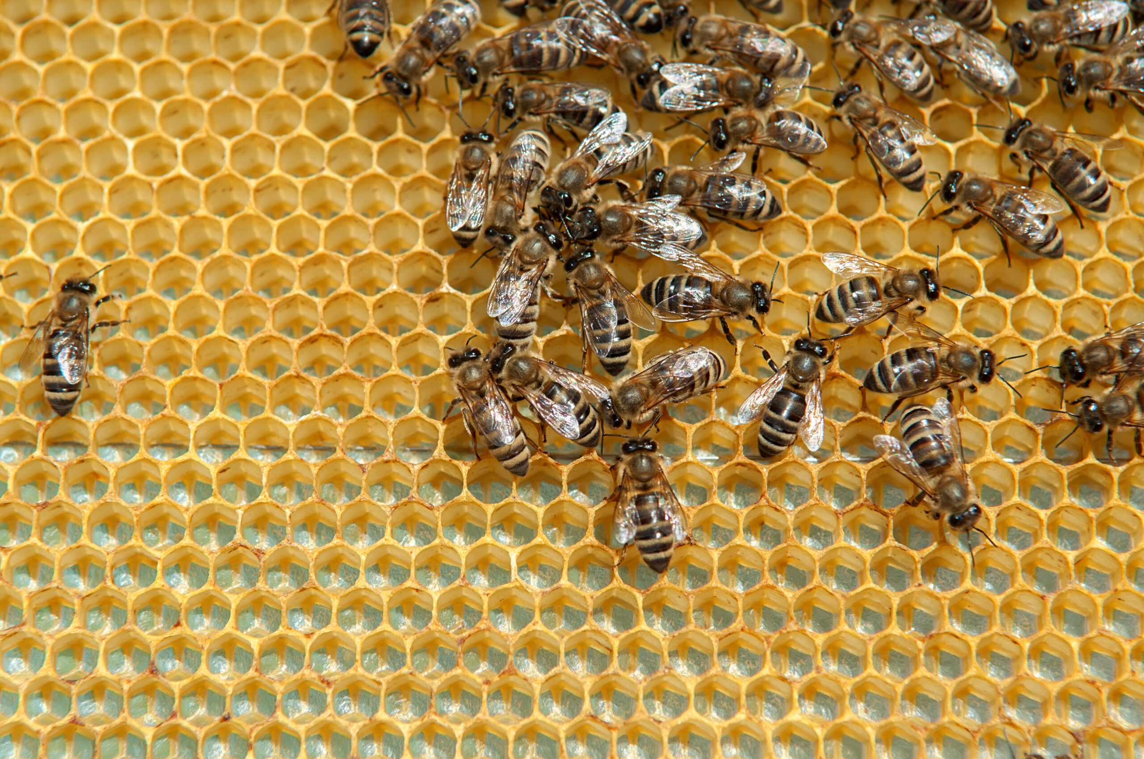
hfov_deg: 24.6
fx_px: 2618
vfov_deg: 16.5
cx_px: 572
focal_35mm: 82
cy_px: 380
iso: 200
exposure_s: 1/800
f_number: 5.6
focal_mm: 55
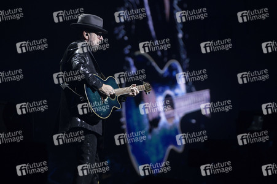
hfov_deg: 10.3
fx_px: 1538
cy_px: 92
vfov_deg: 6.9
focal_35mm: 200
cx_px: 138
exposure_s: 1/640
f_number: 4
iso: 1250
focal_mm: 200
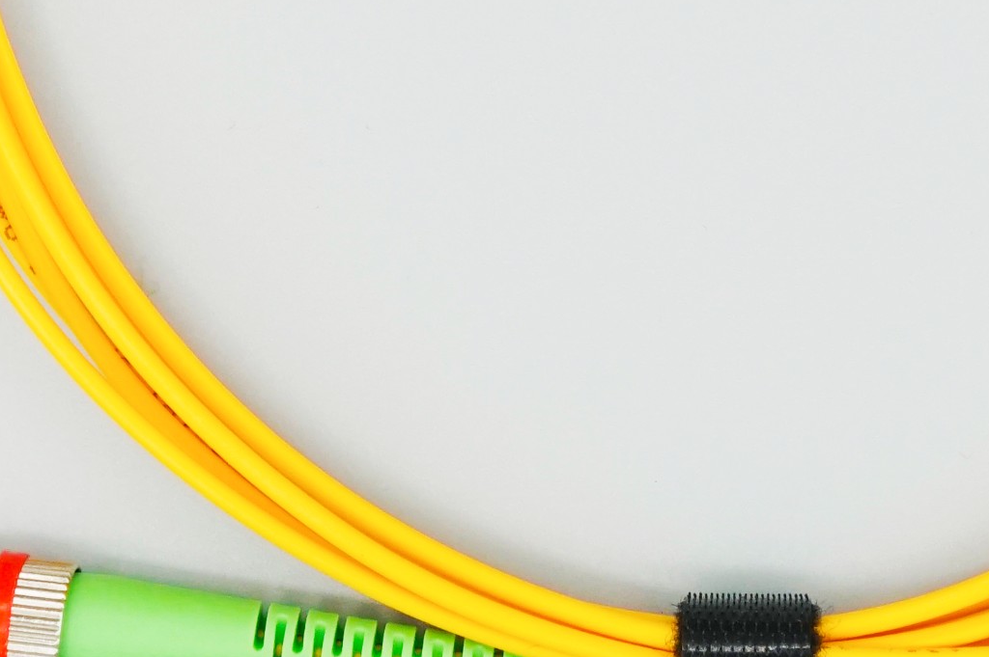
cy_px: -351
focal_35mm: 167
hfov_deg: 12.3
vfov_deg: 8.0
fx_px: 4584
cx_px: 721
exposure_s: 1/640
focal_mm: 30
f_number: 7.1
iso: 400
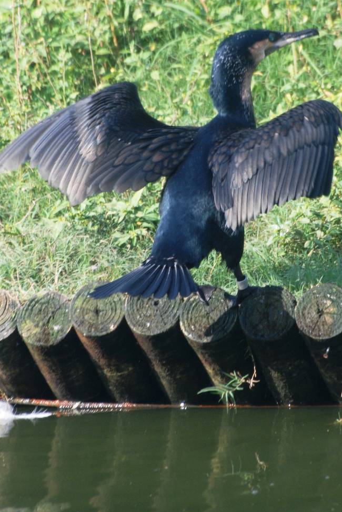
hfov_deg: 1.9
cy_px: 156
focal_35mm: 741
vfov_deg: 2.8
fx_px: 10536
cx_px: 214
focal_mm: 300
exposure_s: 1/160
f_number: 5.6
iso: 400
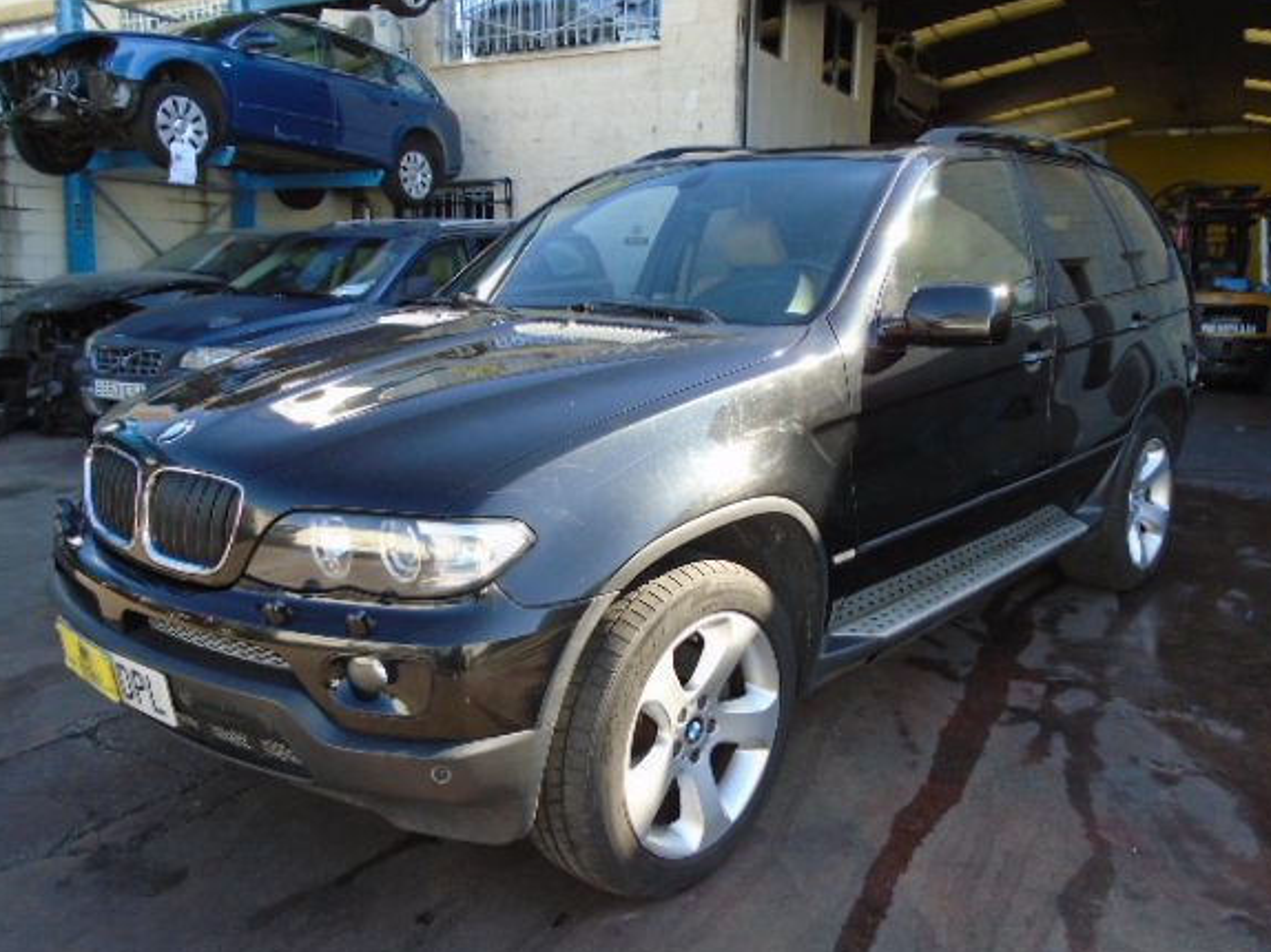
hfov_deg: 61.7
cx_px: 664
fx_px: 1064
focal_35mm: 29
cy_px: 469
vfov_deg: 48.2
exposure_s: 1/160
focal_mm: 4.6
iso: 100
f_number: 3.2
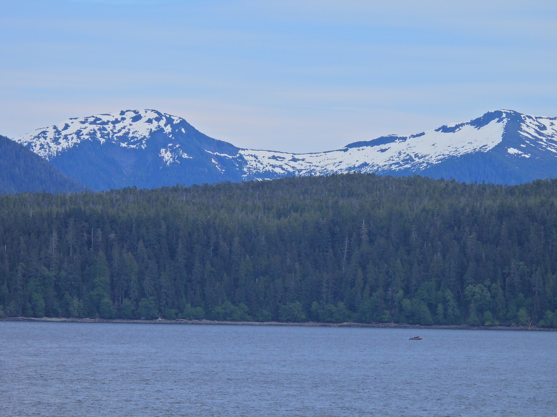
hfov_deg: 8.2
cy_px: 208
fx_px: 3862
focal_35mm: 240
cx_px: 278
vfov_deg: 6.2
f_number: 4.5
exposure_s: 1/1250
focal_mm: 42.8
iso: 100
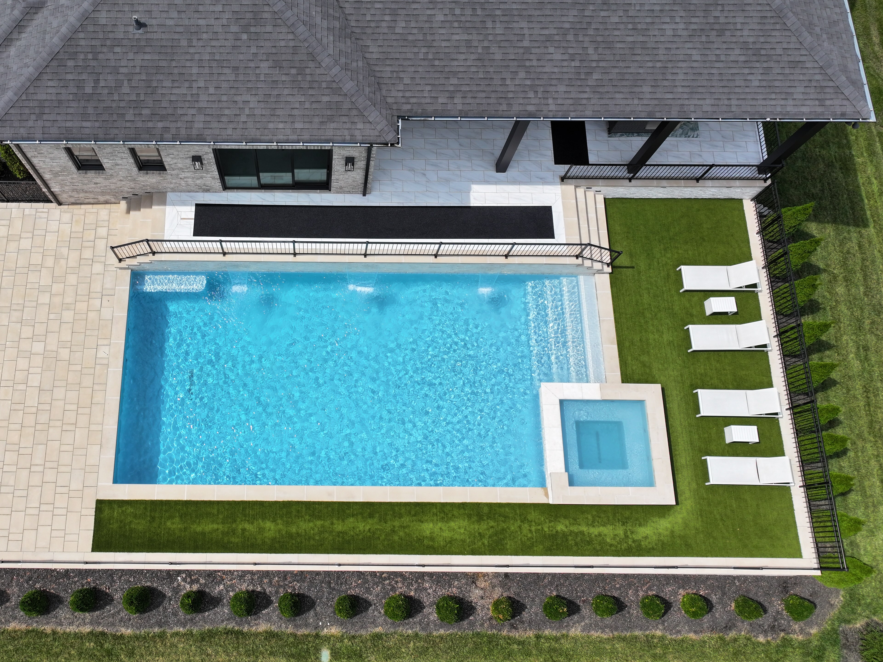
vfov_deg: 42.7
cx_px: 313
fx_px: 841
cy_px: 262
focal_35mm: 33
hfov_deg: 54.5
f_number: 2.8
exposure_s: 1/2000
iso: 130
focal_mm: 12.29
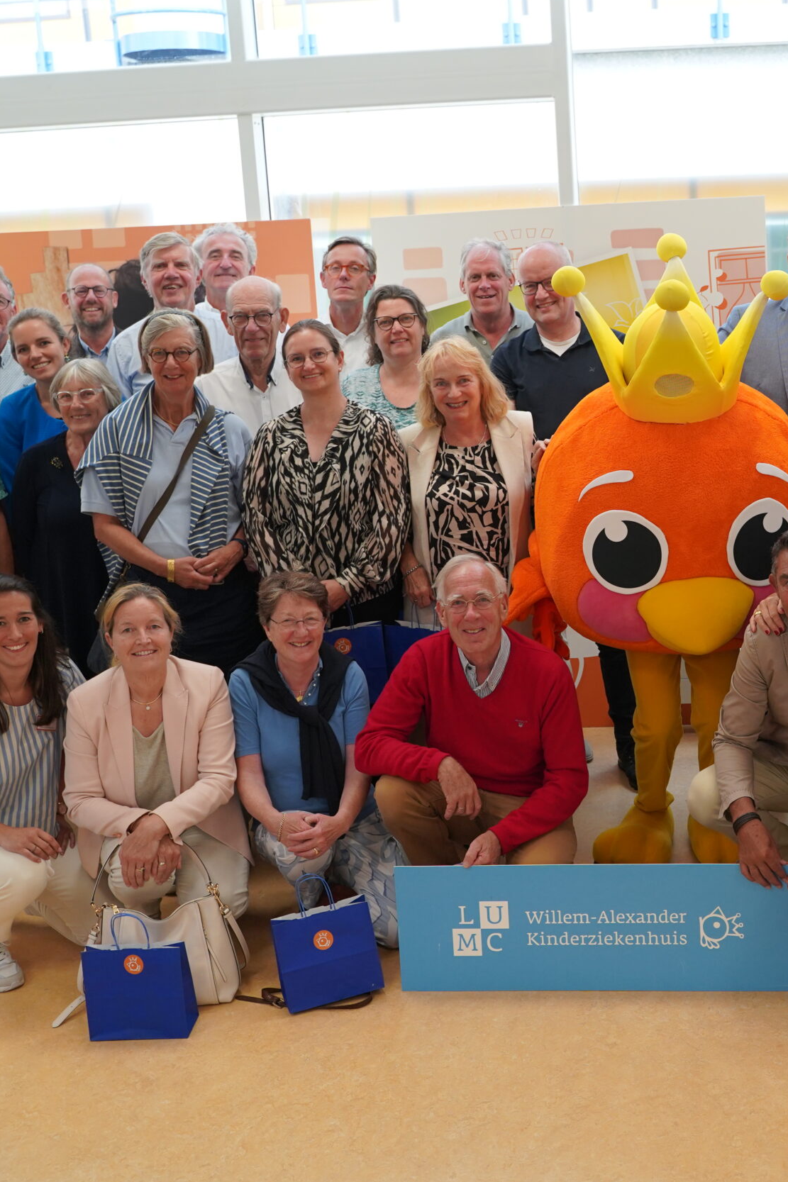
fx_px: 1412
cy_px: 578
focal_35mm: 43
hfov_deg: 30.2
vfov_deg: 45.4
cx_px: 668
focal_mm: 28
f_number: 4
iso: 1250
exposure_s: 1/160
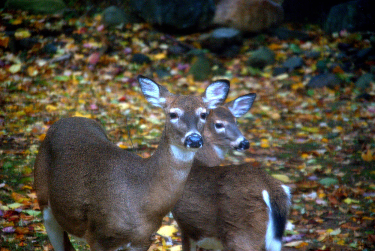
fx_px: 3130
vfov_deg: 4.6
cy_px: 126
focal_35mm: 300
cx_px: 188
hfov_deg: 6.9
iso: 1600
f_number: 6.3
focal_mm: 200
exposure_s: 1/13
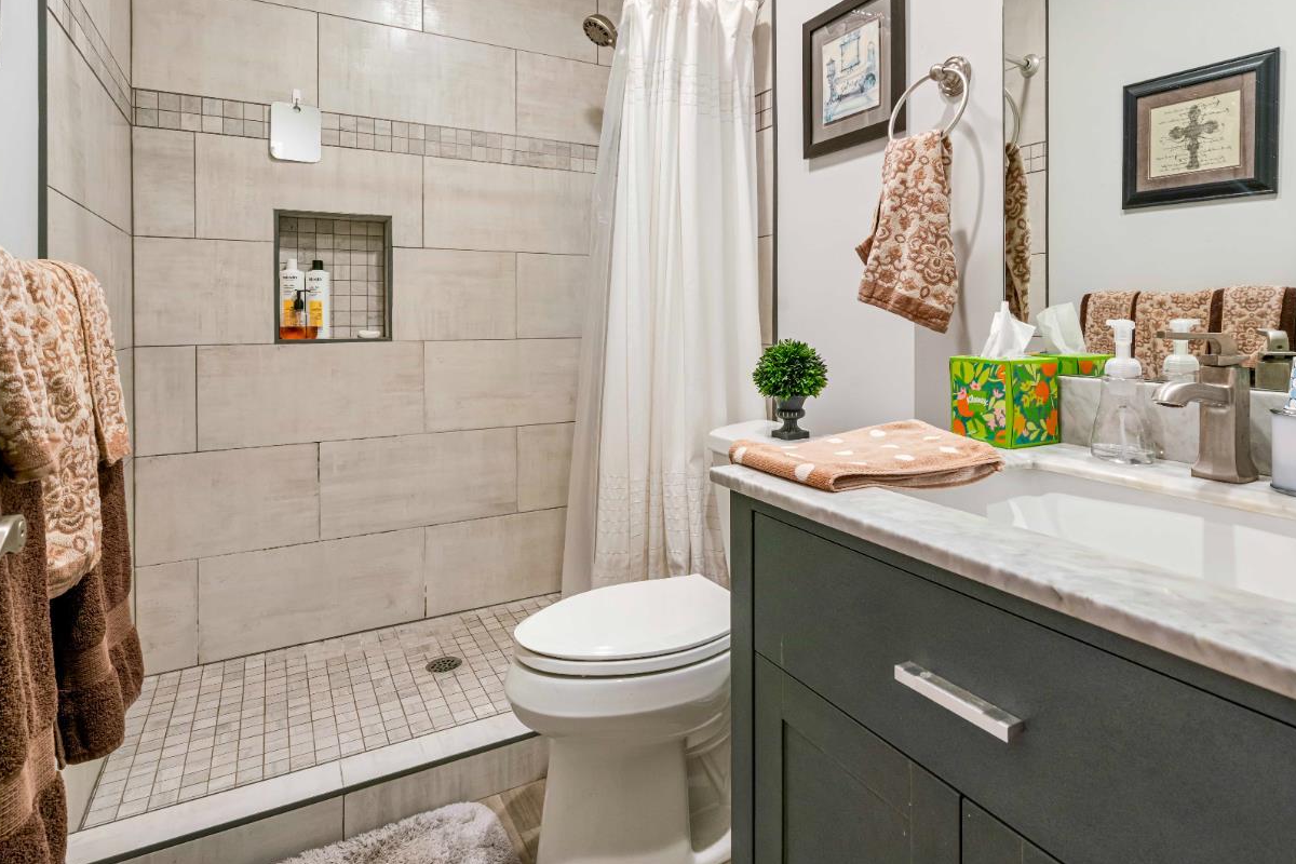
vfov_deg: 61.1
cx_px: 727
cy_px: 326
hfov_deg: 83.6
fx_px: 720
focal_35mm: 20
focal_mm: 16
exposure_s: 1/10
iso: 640
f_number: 10
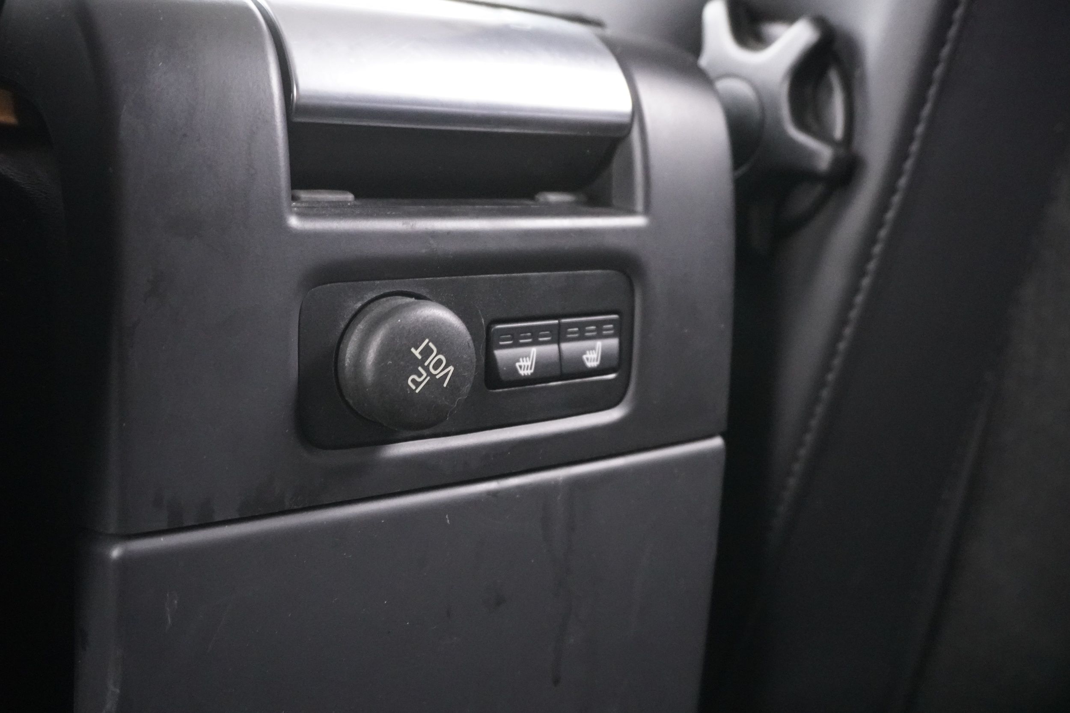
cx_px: 535
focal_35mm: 36
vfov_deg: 36.9
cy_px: 356
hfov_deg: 53.1
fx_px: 1070
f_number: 4.5
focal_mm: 24
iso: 6400
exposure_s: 1/6
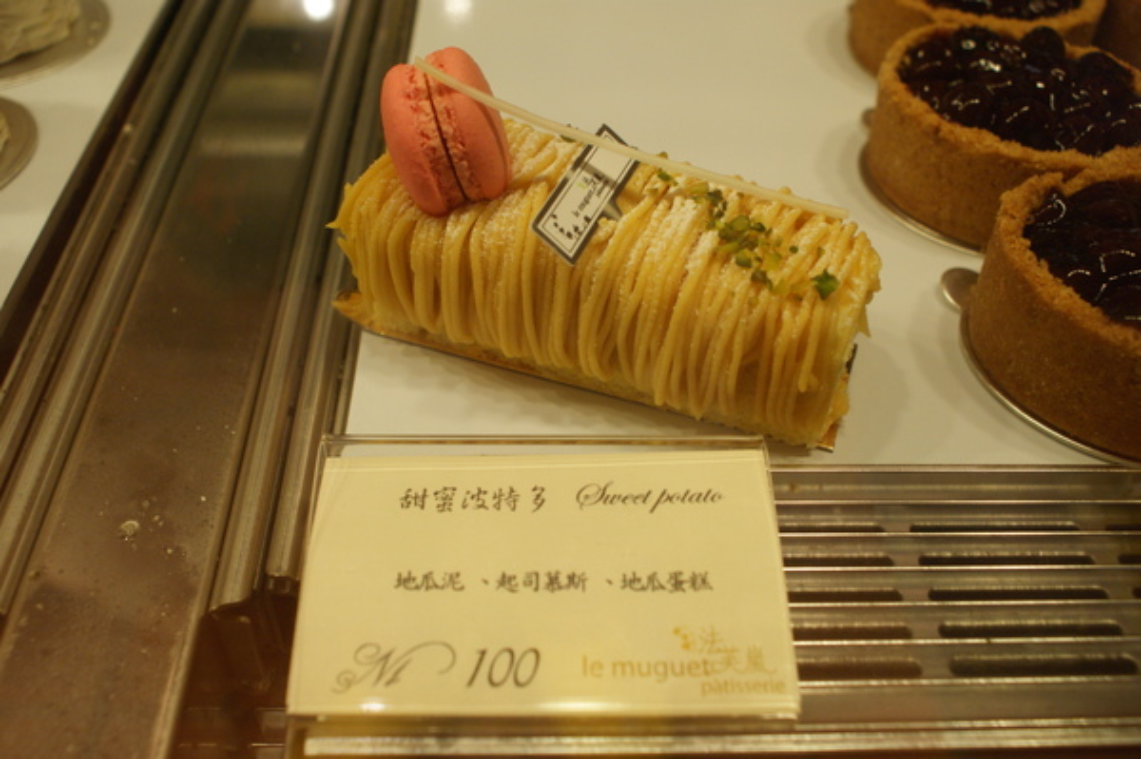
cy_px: 380
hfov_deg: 53.2
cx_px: 570
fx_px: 1140
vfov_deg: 36.8
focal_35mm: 36
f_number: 4.5
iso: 400
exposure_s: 1/40
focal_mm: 24
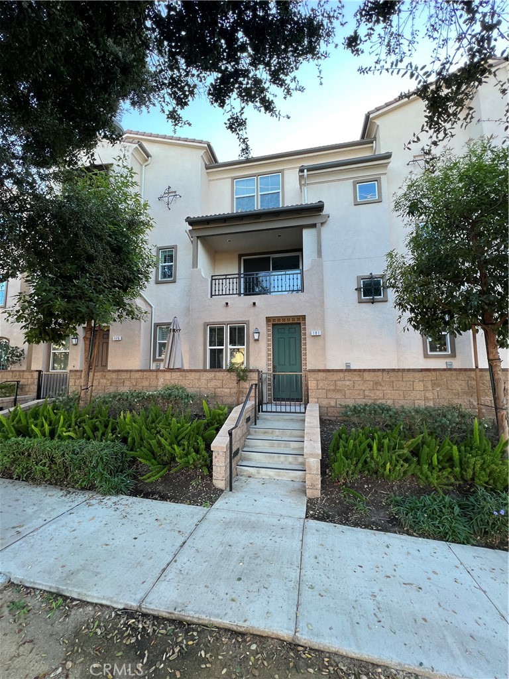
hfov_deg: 89.9
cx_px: 254
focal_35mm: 13
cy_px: 340
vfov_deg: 106.2
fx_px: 255
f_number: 1.8
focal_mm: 1.57
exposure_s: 1/99
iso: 50
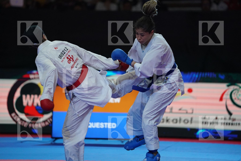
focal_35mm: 200
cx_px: 120
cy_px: 80
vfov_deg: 6.9
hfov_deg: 10.3
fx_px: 1339
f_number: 2.8
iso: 3200
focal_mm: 200
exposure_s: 1/1000
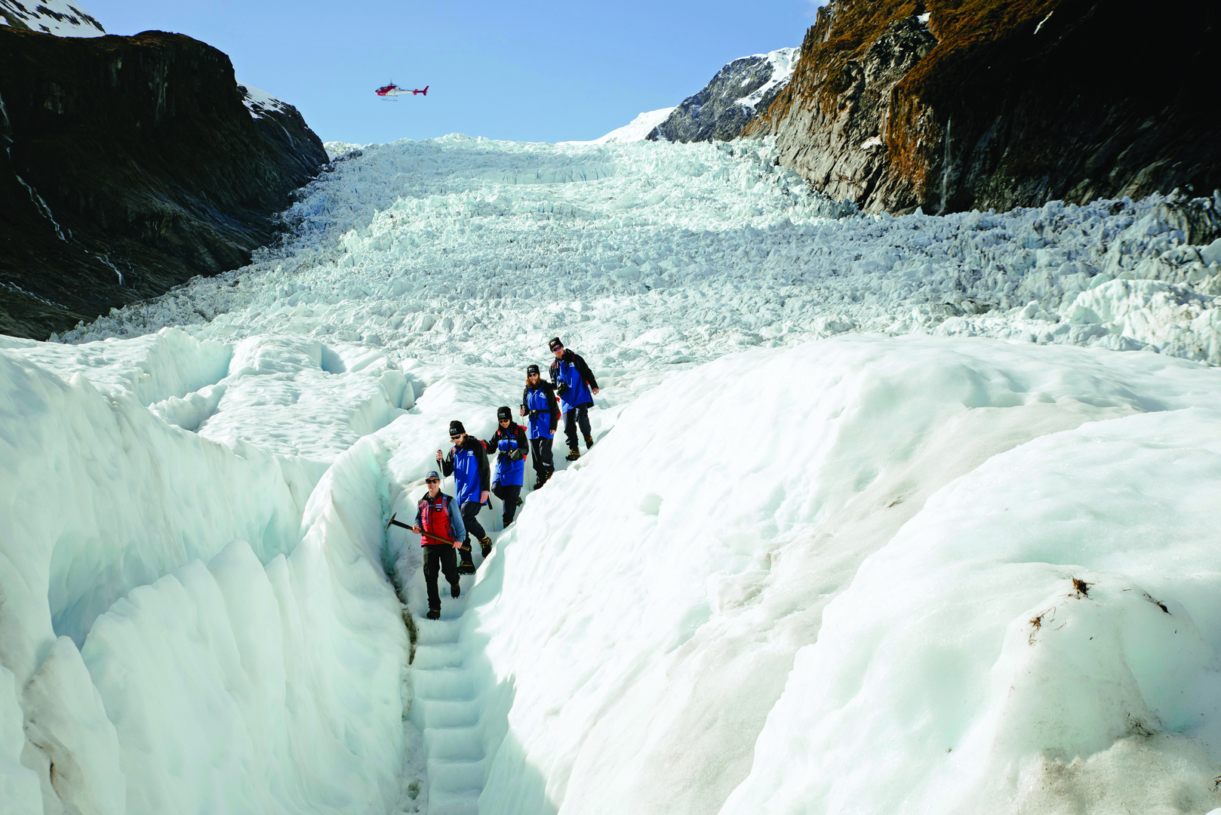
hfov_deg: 46.4
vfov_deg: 31.9
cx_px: 610
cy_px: 408
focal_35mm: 42
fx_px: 1425
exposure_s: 1/800
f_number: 5.6
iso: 160
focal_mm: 42
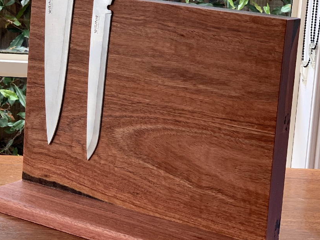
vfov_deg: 14.5
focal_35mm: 102
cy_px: 69
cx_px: 123
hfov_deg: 19.2
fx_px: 943
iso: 50
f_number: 2.4
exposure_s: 1/122
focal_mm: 6
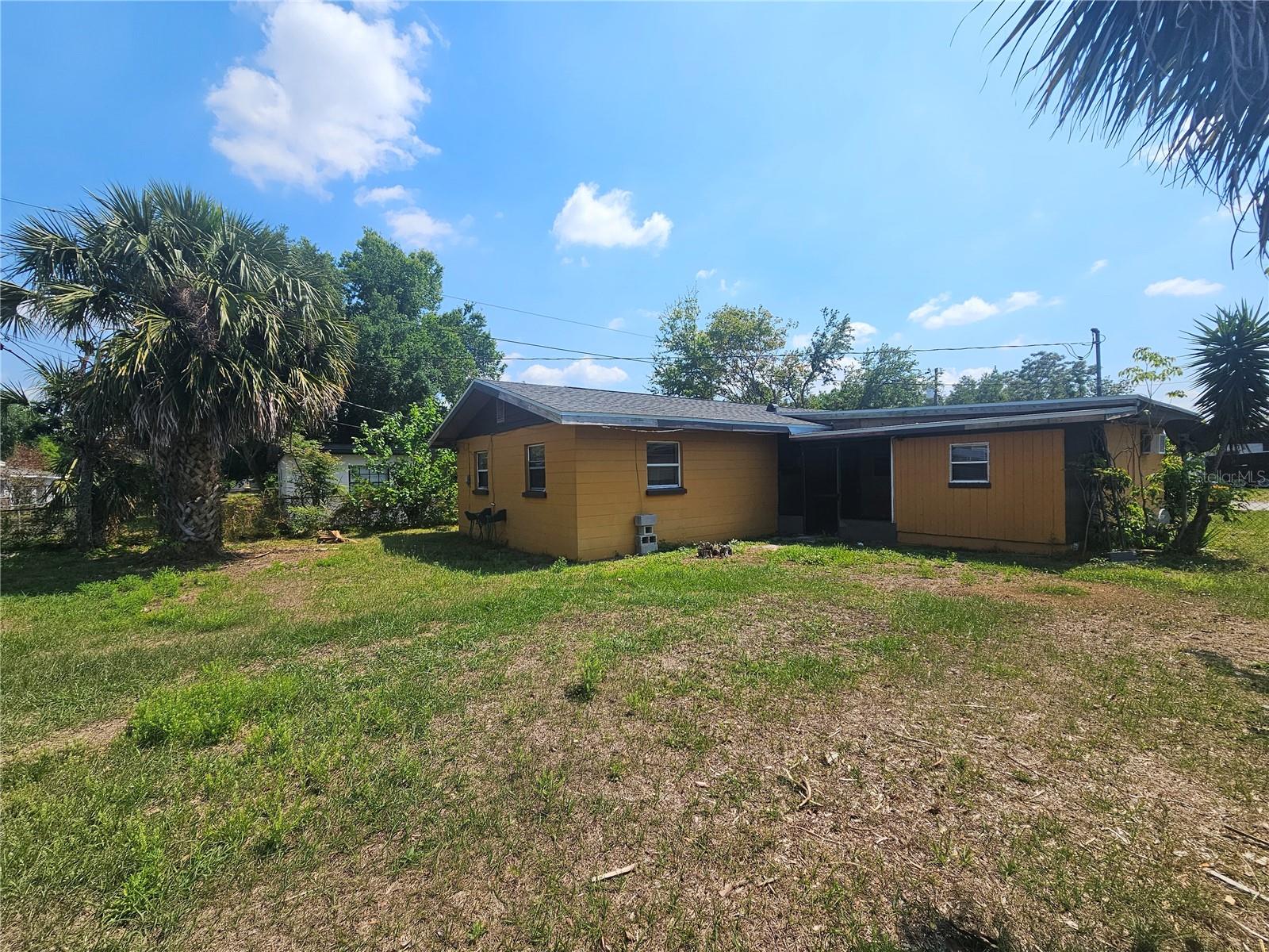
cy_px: 476
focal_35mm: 13
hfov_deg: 106.2
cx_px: 634
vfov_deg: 89.9
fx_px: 477
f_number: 2.2
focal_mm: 2.2
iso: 50
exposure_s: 1/1973
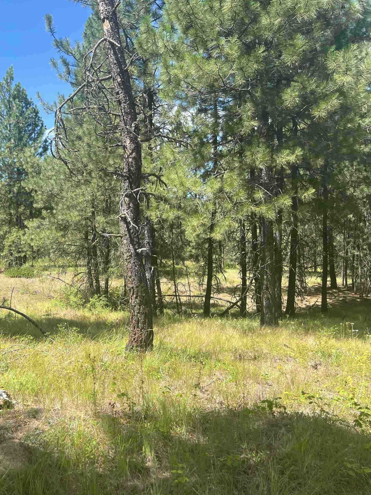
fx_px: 500
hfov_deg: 39.3
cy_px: 248
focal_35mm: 35
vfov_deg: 52.6
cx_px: 82
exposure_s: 1/1511
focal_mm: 5.7
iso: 50
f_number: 1.5
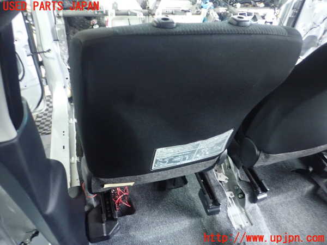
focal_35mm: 25
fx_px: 236
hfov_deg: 69.4
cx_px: 164
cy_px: 122
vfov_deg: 54.9
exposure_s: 1/15
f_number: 2
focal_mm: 4.5
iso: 800
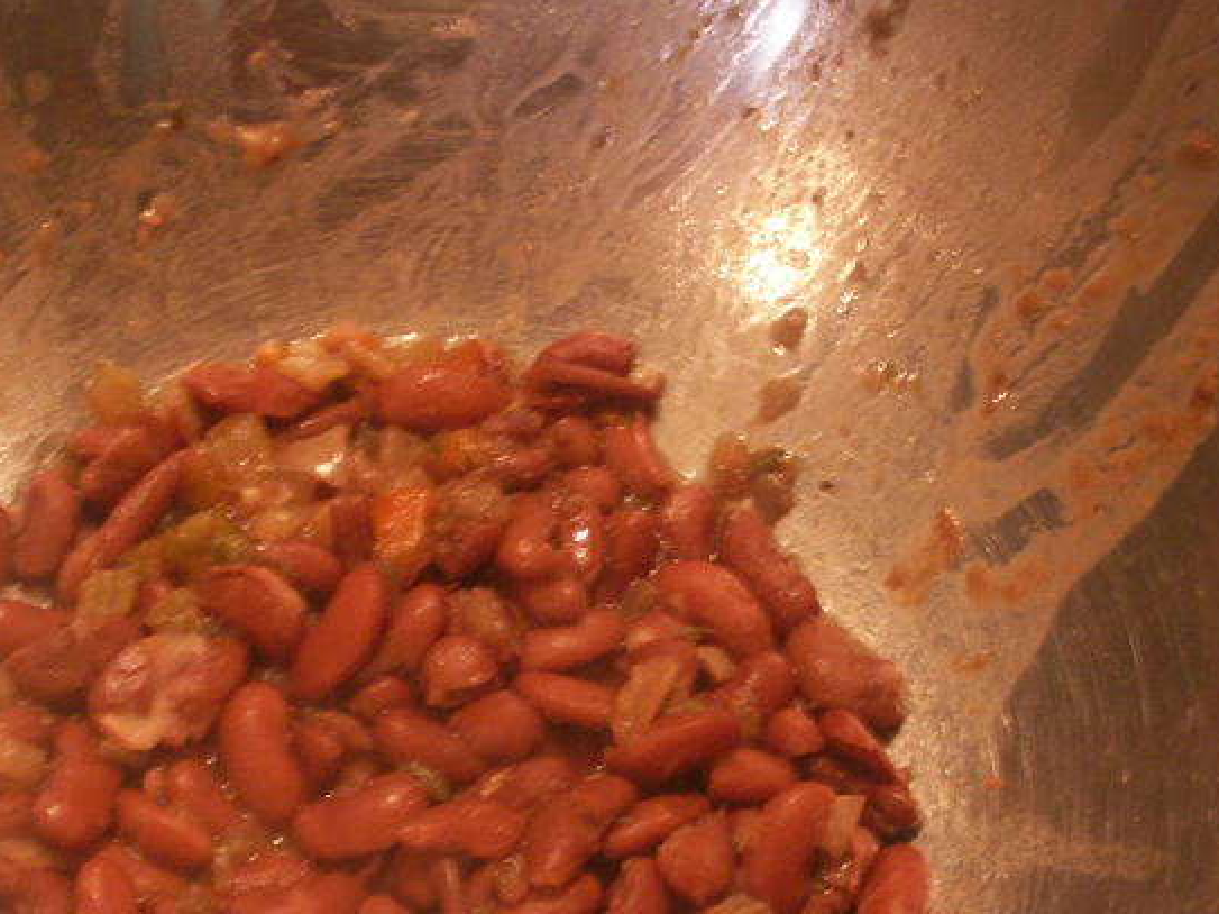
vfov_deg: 24.8
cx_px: 539
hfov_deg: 33.2
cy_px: 738
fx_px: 2042
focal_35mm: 58
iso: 160
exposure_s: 1/6
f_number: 2.8
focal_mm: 5.86
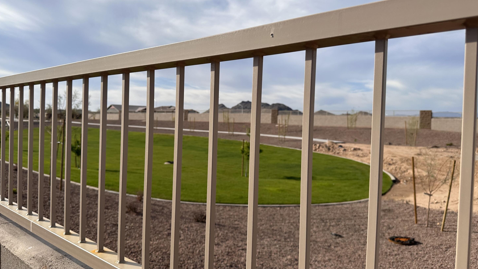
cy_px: 132
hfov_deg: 69.9
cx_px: 235
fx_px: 342
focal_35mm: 27
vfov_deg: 42.9
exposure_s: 1/5525
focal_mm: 6.86
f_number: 1.78
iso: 80
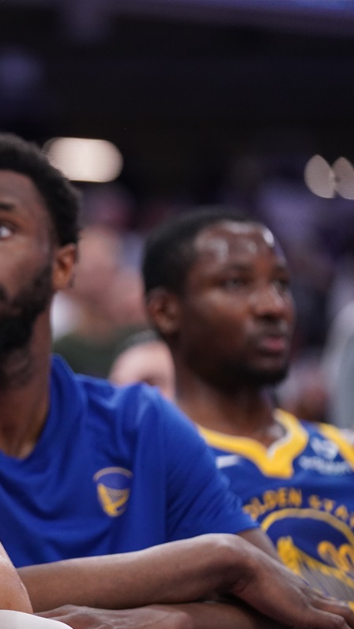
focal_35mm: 205
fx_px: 3423
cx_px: -83
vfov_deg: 10.5
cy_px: 315
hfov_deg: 5.9
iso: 3200
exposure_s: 1/1600
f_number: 2.8
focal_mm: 130
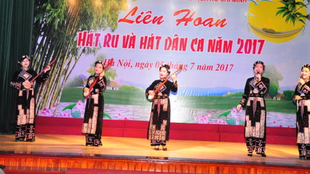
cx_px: 170
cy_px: 74
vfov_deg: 23.0
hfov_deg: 39.8
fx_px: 428
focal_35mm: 52
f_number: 6.3
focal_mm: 30
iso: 800
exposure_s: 1/160
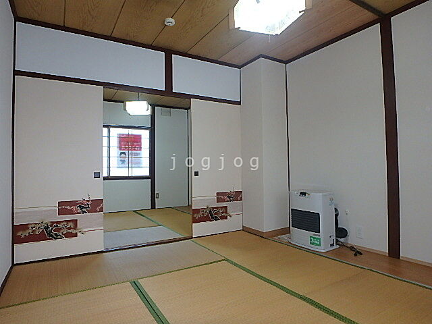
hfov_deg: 79.0
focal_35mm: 21
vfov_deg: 63.4
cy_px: 162
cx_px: 216
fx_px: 262
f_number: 3.5
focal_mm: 3.7
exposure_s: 1/30
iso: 250
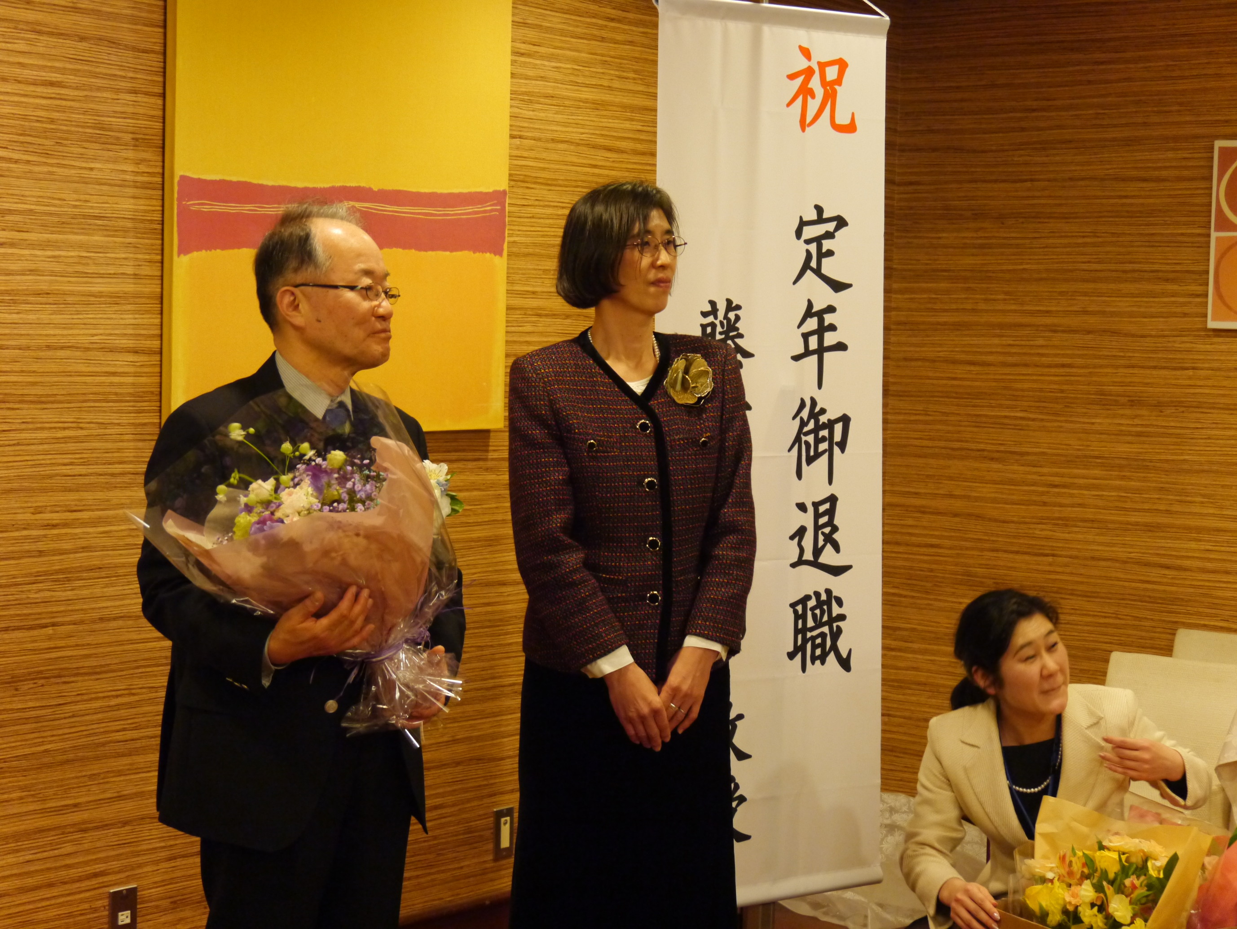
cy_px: 464
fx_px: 2431
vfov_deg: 21.6
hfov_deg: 28.5
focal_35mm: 68
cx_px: 618
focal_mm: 34
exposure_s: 1/40
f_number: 4.5
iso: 1600
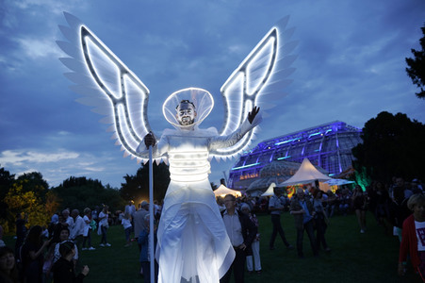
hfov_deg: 62.0
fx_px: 354
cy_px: 142
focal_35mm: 30
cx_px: 212
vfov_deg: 43.5
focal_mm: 30
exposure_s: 1/125
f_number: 2.8
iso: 800
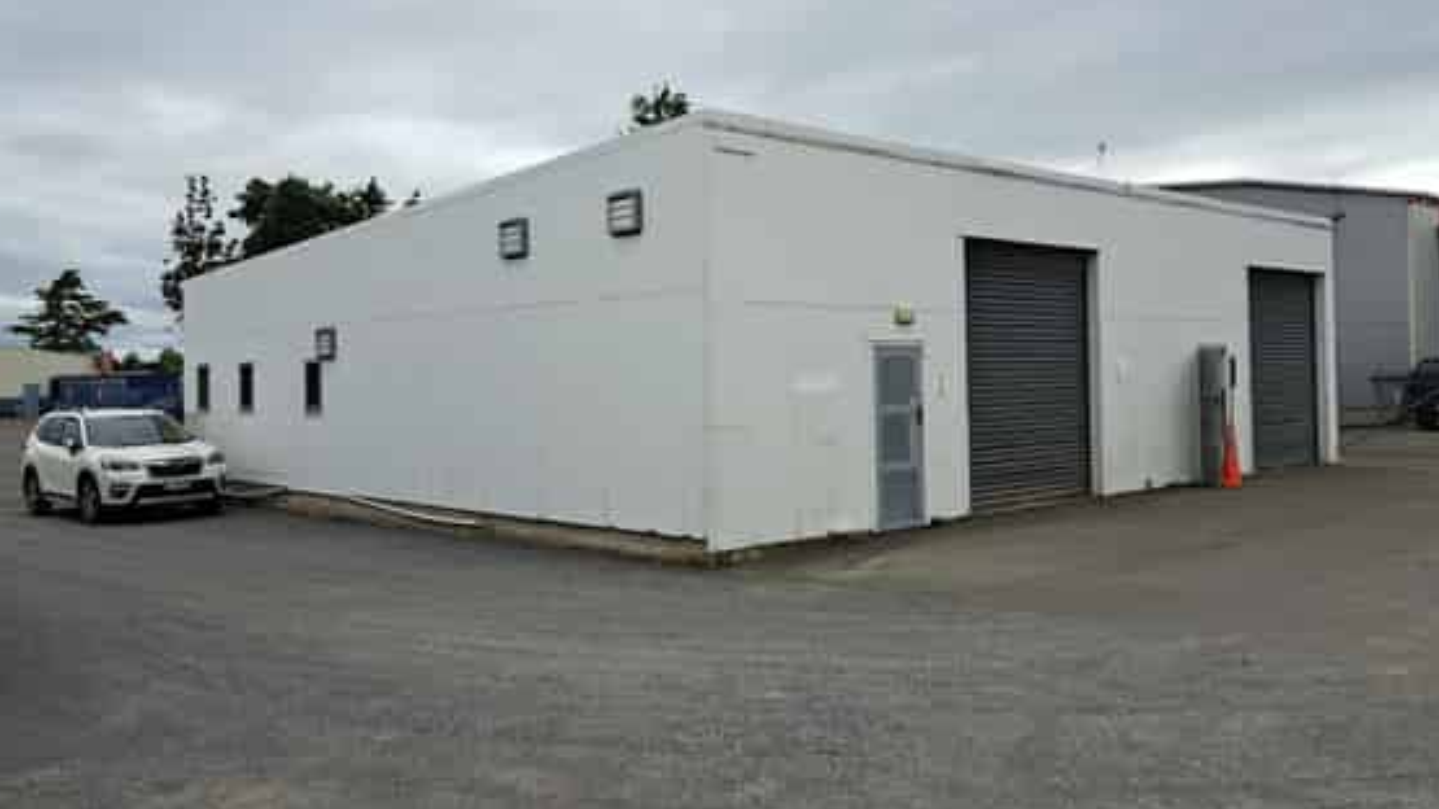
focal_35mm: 31
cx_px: 726
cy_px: 338
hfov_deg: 62.6
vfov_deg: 37.7
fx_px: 1183
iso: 50
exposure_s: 1/837
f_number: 1.8
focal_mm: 5.23
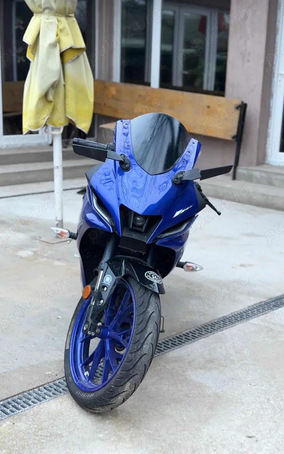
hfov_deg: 25.3
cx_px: 146
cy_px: 227
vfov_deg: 39.6
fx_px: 632
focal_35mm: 51
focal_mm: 6.76
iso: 250
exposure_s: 1/60
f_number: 1.78
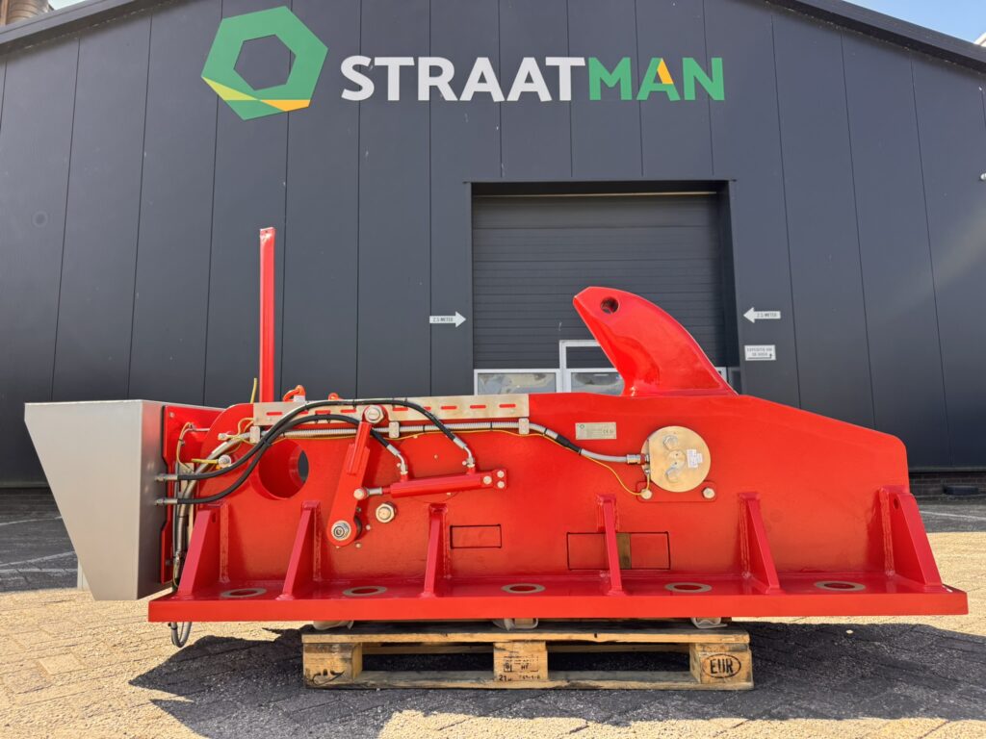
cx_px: 493
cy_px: 370
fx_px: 684
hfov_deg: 71.6
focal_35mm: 24
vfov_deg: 56.8
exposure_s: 1/700
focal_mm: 6.76
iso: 80
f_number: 1.78
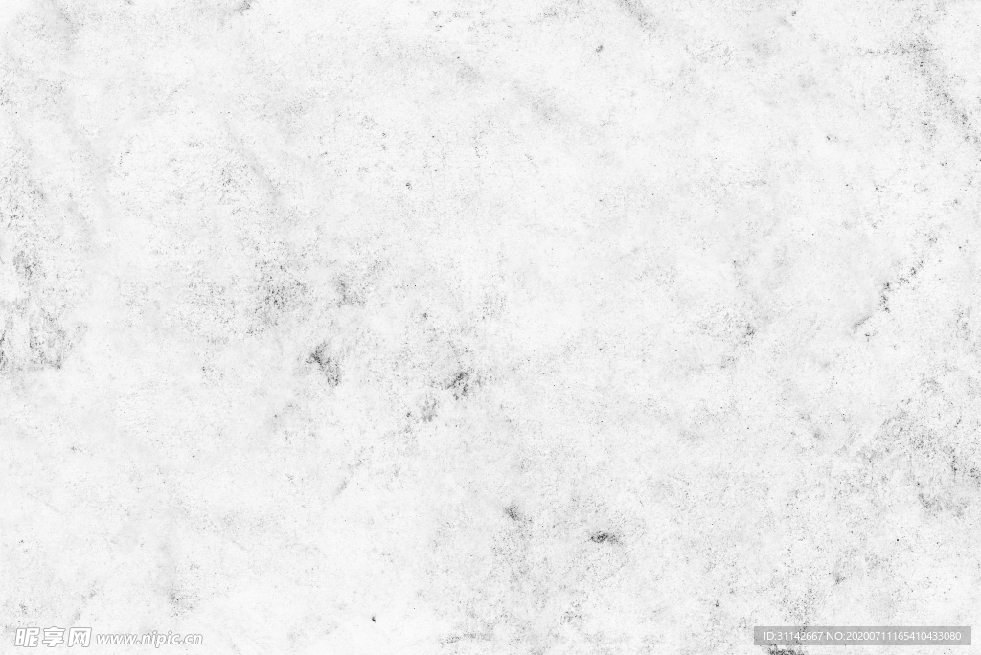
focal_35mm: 90
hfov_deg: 22.6
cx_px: 490
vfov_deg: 15.2
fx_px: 2454
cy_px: 328
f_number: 20
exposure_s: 1/200
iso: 100
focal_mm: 90
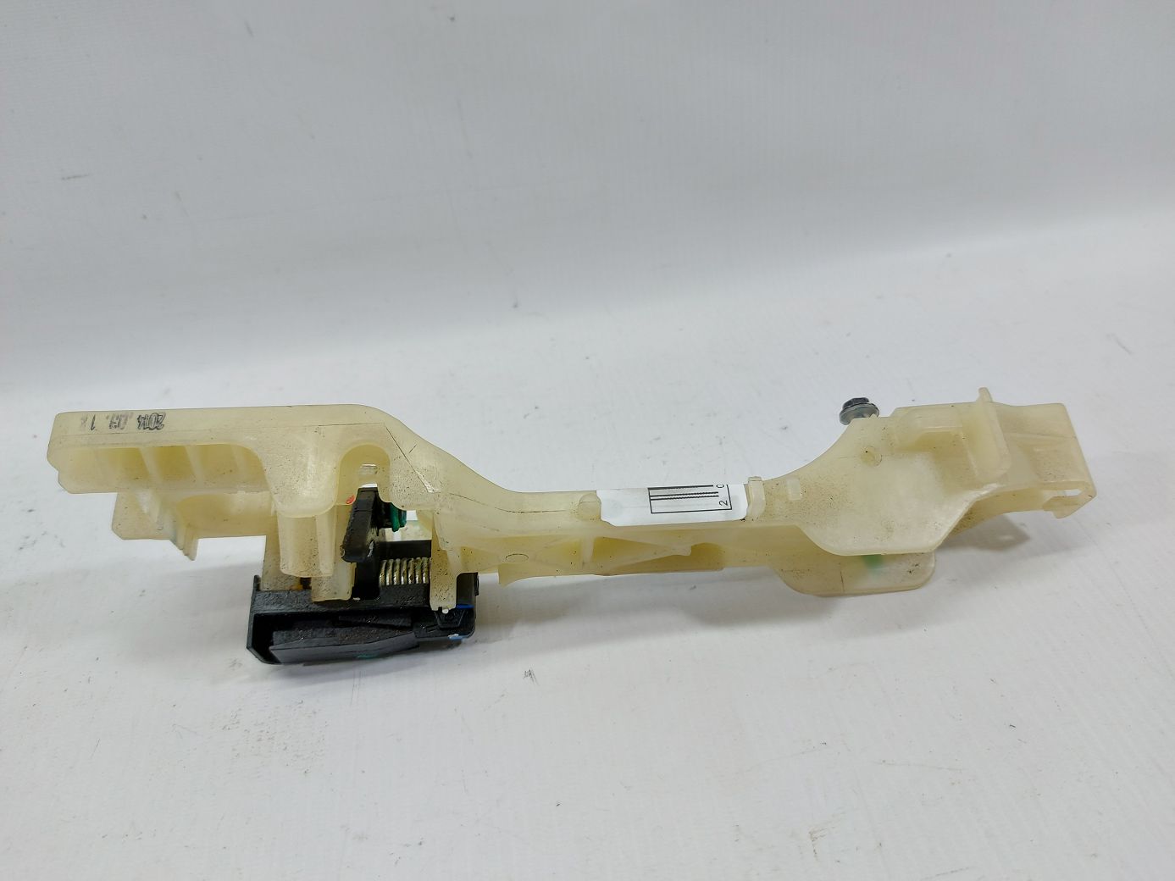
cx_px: 588
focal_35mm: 24
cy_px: 440
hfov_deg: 71.6
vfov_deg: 56.8
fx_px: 815
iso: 80
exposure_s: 1/50
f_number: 1.8
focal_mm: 5.23
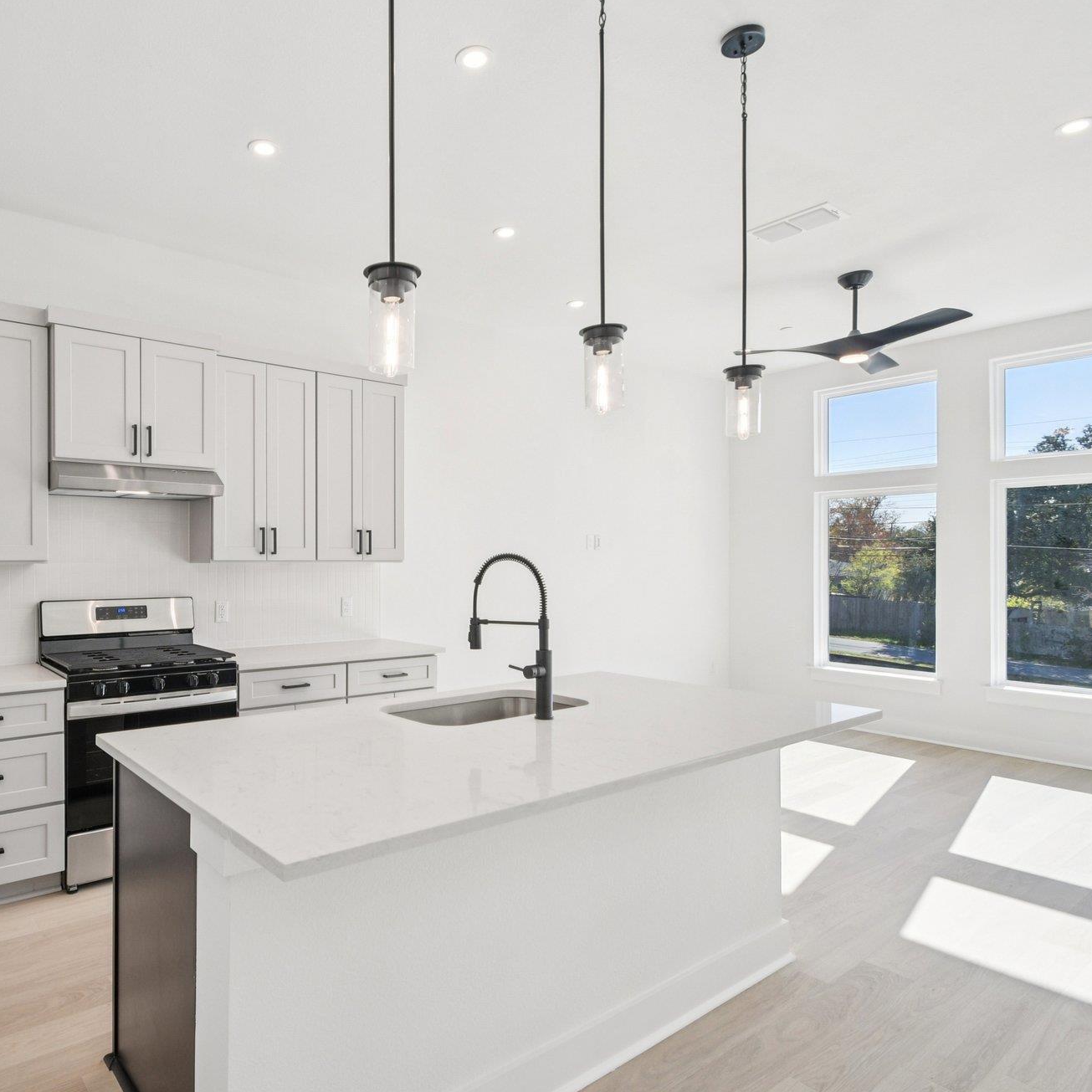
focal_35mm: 20
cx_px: 387
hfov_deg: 73.1
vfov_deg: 74.8
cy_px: 526
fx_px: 714
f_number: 8
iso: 400
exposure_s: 1/100
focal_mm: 10
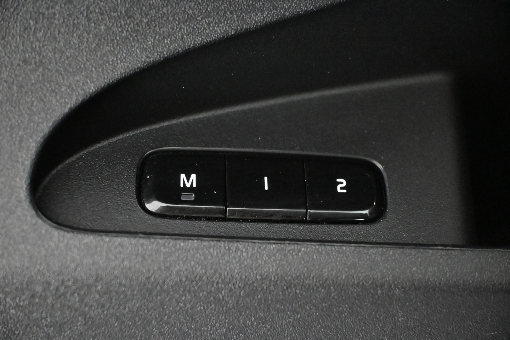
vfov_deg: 28.5
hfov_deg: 41.7
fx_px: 669
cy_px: 170
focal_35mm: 47
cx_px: 255
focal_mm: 31.5
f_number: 5
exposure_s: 1/25
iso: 12800
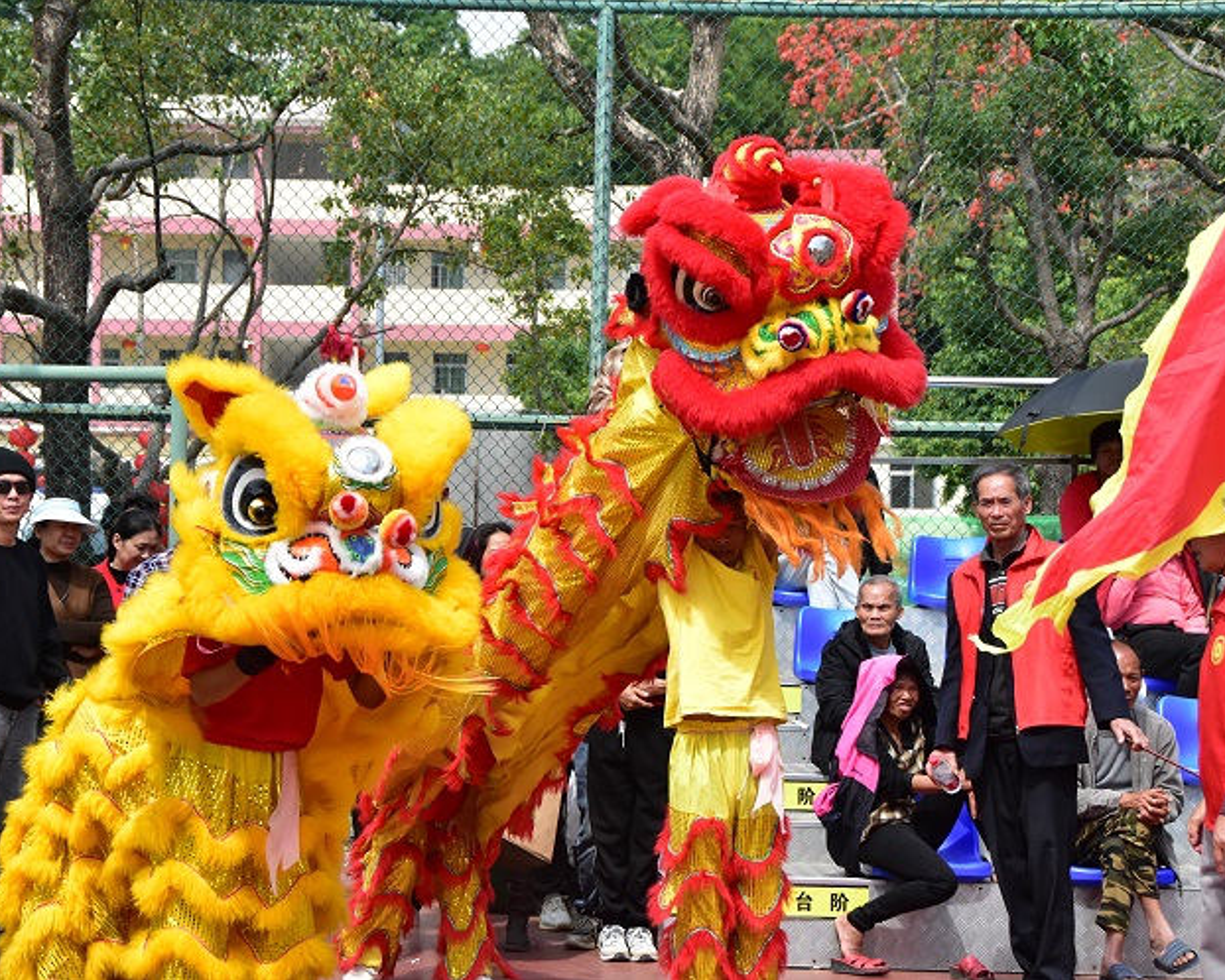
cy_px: 490
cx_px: 540
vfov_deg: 16.2
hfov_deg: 20.2
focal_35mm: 95
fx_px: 3445
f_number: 8
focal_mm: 56
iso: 1600
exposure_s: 1/4000
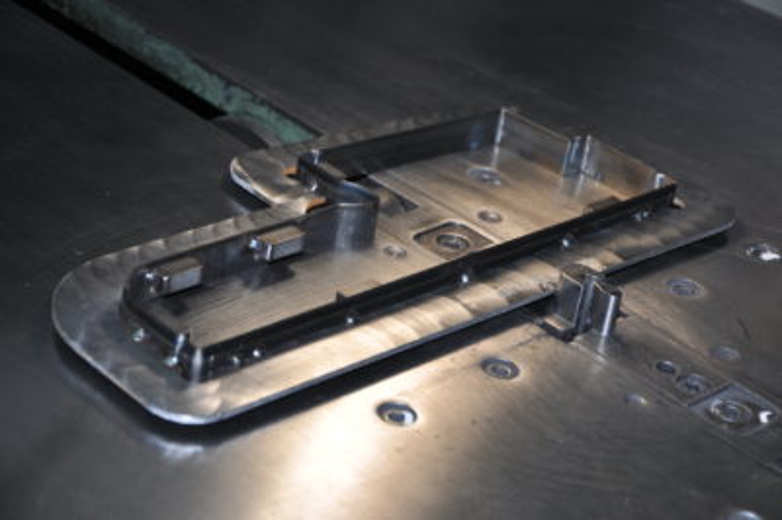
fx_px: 2149
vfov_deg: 13.8
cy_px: 260
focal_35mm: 99
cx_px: 391
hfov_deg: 20.6
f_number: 5.3
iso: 200
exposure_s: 1/200
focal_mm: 66
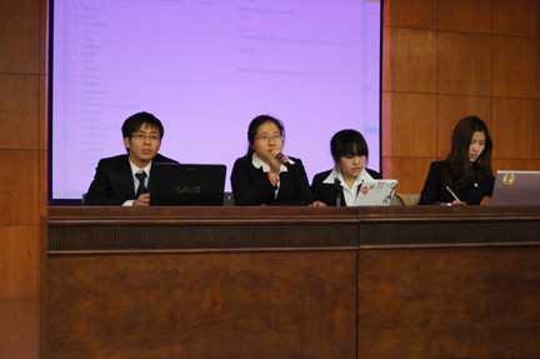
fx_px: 787
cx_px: 270
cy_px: 180
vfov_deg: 25.7
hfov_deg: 37.9
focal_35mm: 52
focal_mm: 35
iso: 1600
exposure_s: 1/40
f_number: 5
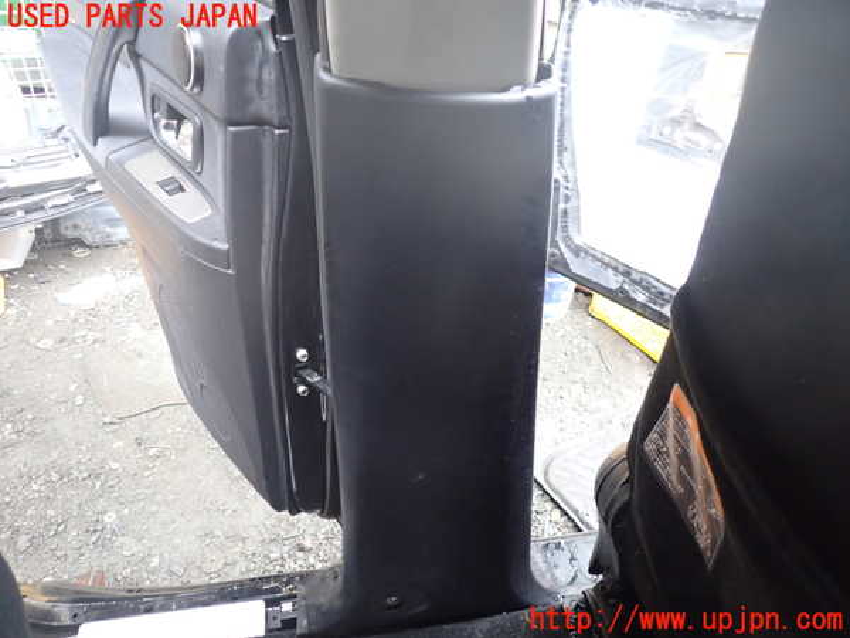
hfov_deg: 69.4
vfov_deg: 54.9
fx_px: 614
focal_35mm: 25
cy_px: 319
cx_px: 425
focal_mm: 4.5
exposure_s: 1/30
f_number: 2
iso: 500
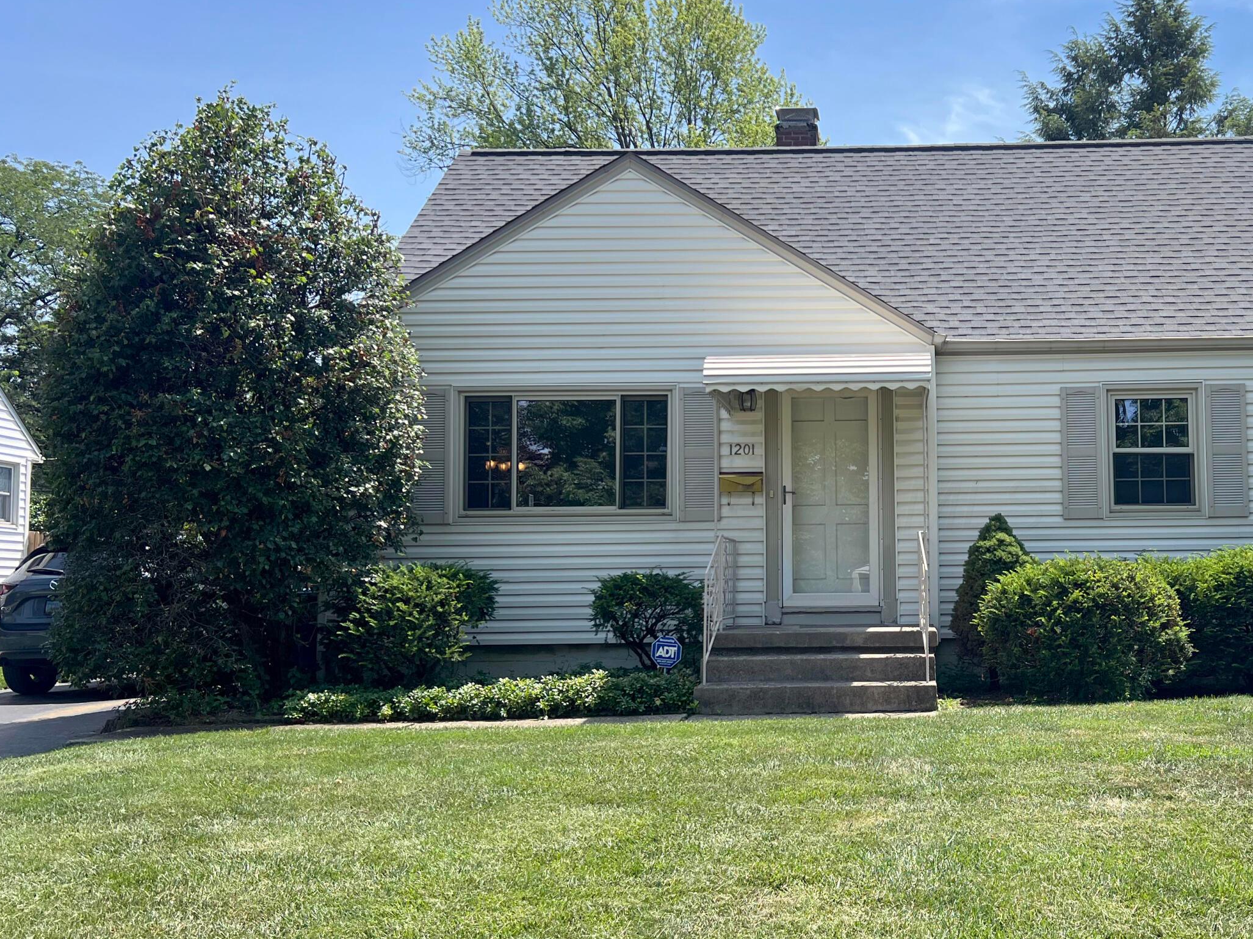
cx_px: 862
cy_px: 504
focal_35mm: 38
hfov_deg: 48.0
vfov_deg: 37.7
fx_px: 1375
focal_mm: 5.7
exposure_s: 1/2299
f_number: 1.5
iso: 50
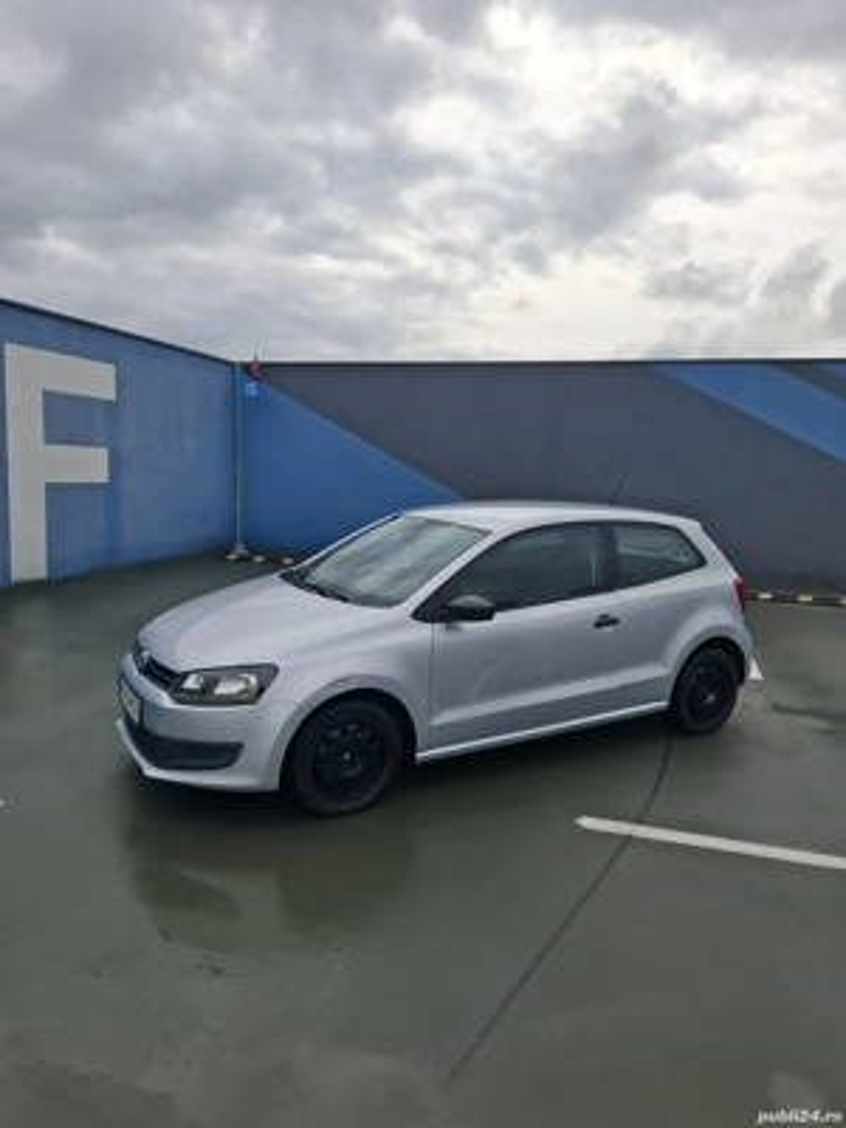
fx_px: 749
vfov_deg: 73.9
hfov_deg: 58.9
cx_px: 423
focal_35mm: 23
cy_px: 564
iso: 50
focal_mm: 5.54
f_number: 1.8
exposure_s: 1/1992
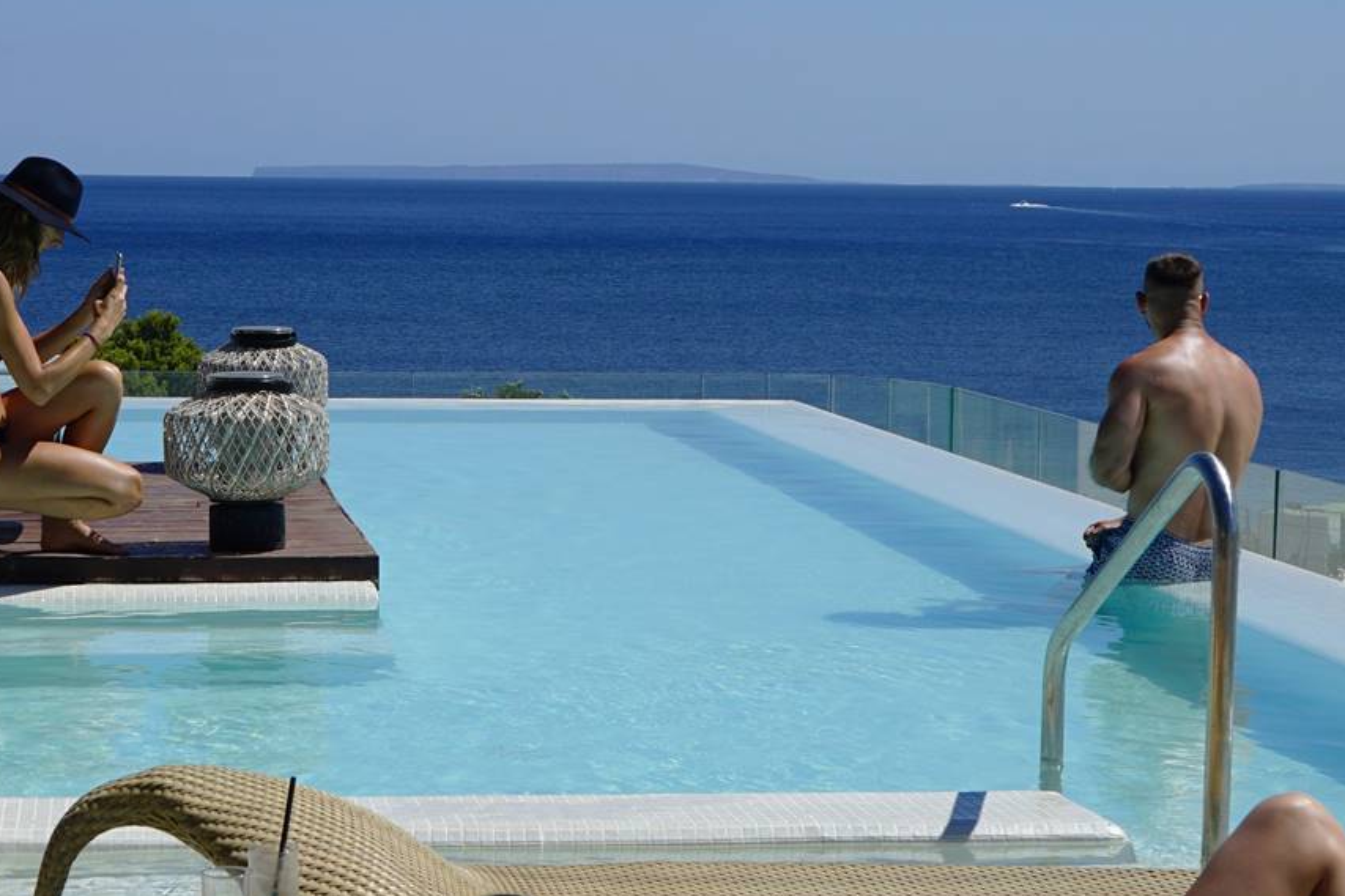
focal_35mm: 89
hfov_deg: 22.8
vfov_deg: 15.3
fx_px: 3324
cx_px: 455
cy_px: 379
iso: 100
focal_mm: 38
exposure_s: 1/320
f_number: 11
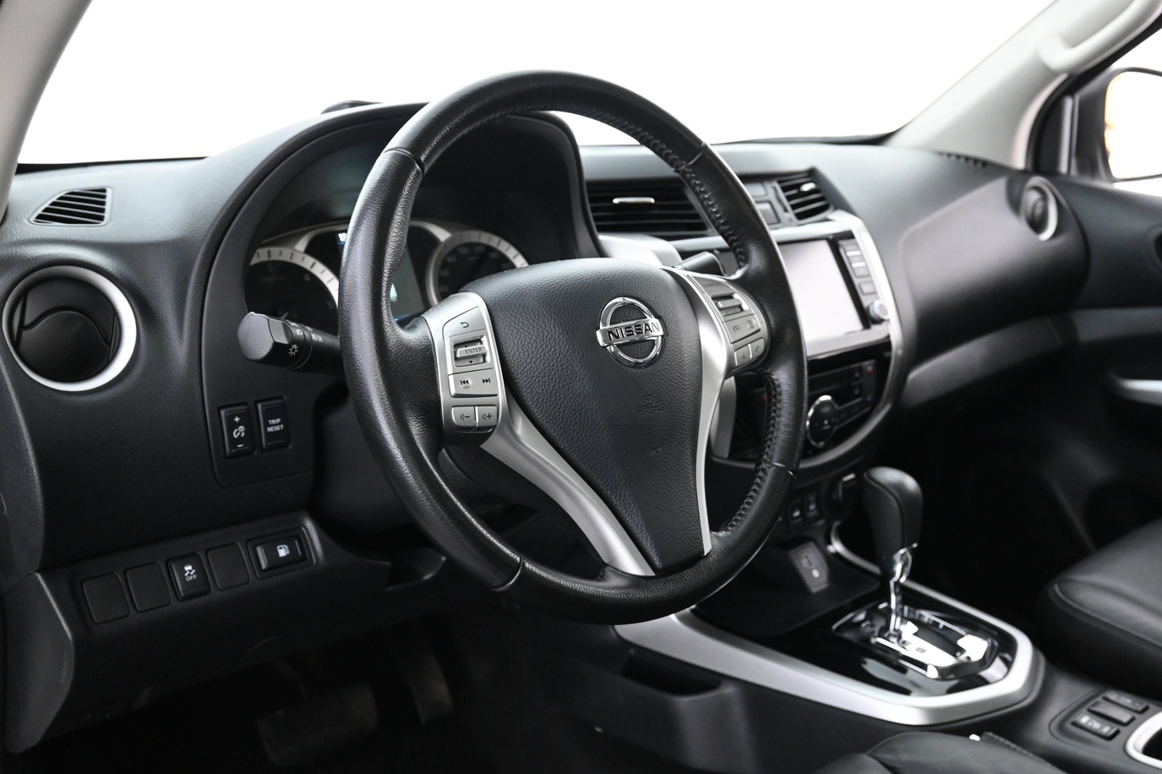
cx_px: 644
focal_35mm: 34
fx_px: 1084
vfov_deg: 39.3
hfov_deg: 56.3
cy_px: 373
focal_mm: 19
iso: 2800
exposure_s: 1/30
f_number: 3.8
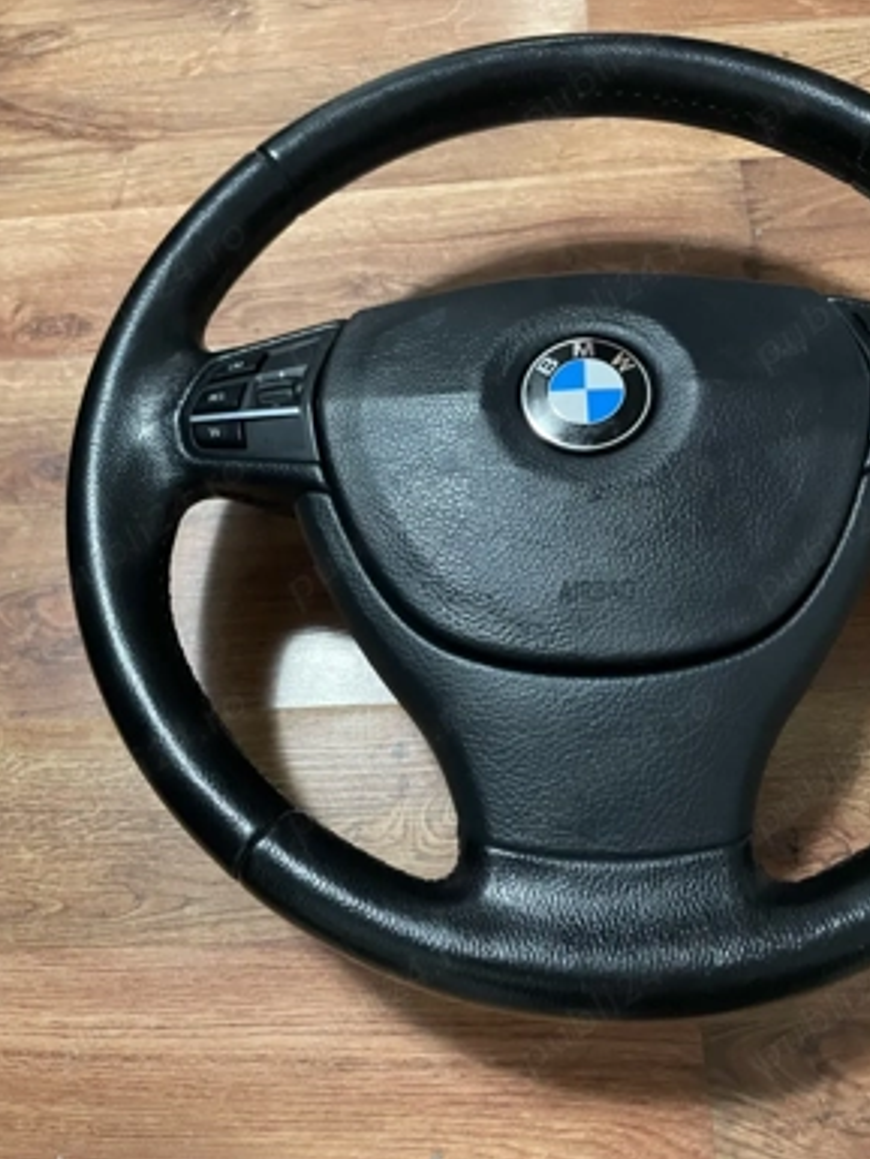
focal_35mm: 27
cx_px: 443
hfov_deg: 51.4
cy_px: 566
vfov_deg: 65.3
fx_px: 904
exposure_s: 1/30
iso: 640
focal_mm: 4.2
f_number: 1.6
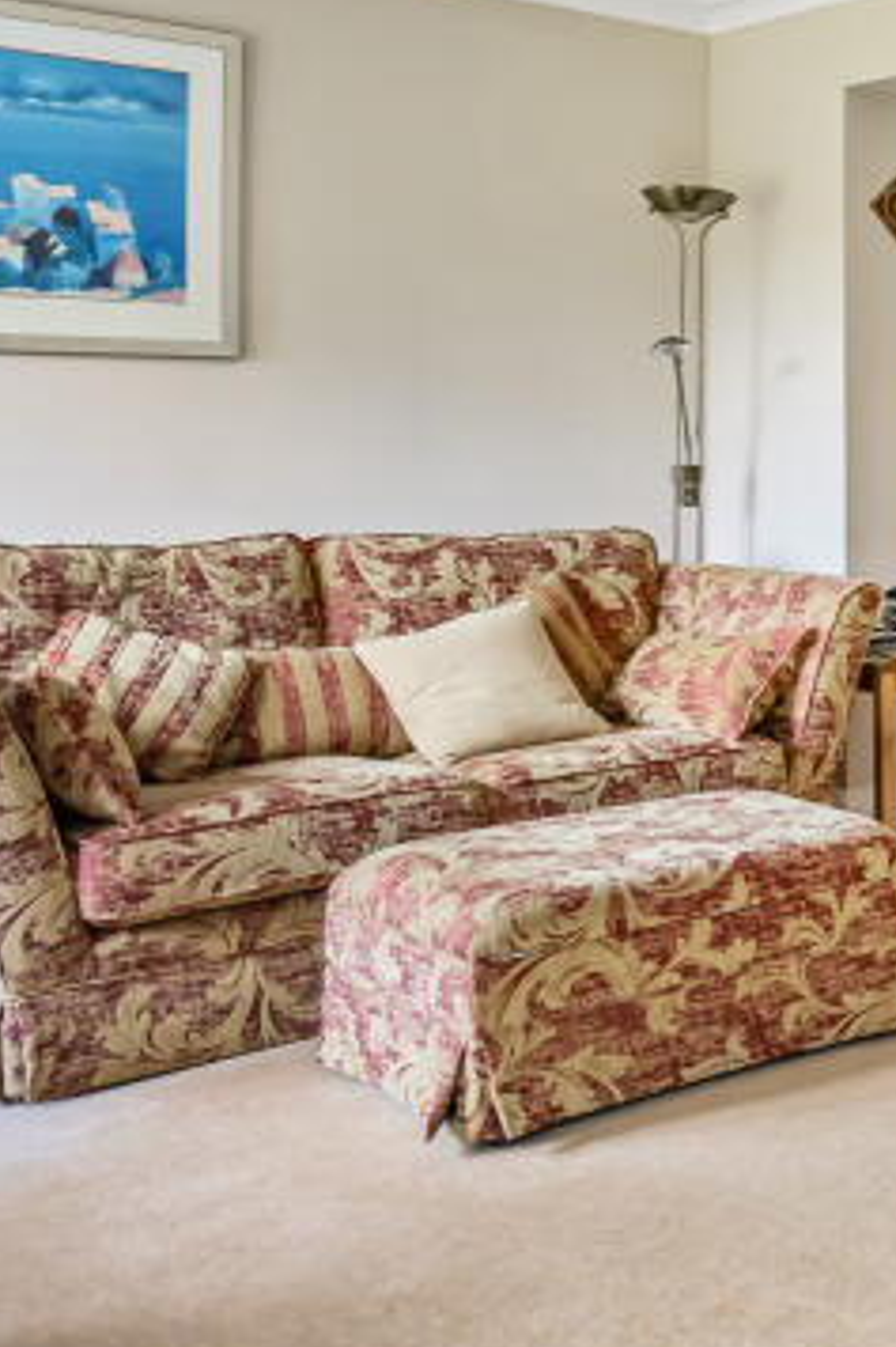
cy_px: 456
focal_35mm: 46
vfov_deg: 42.2
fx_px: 1719
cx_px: 1501
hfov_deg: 21.7
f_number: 7.1
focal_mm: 16
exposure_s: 1/30
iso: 400
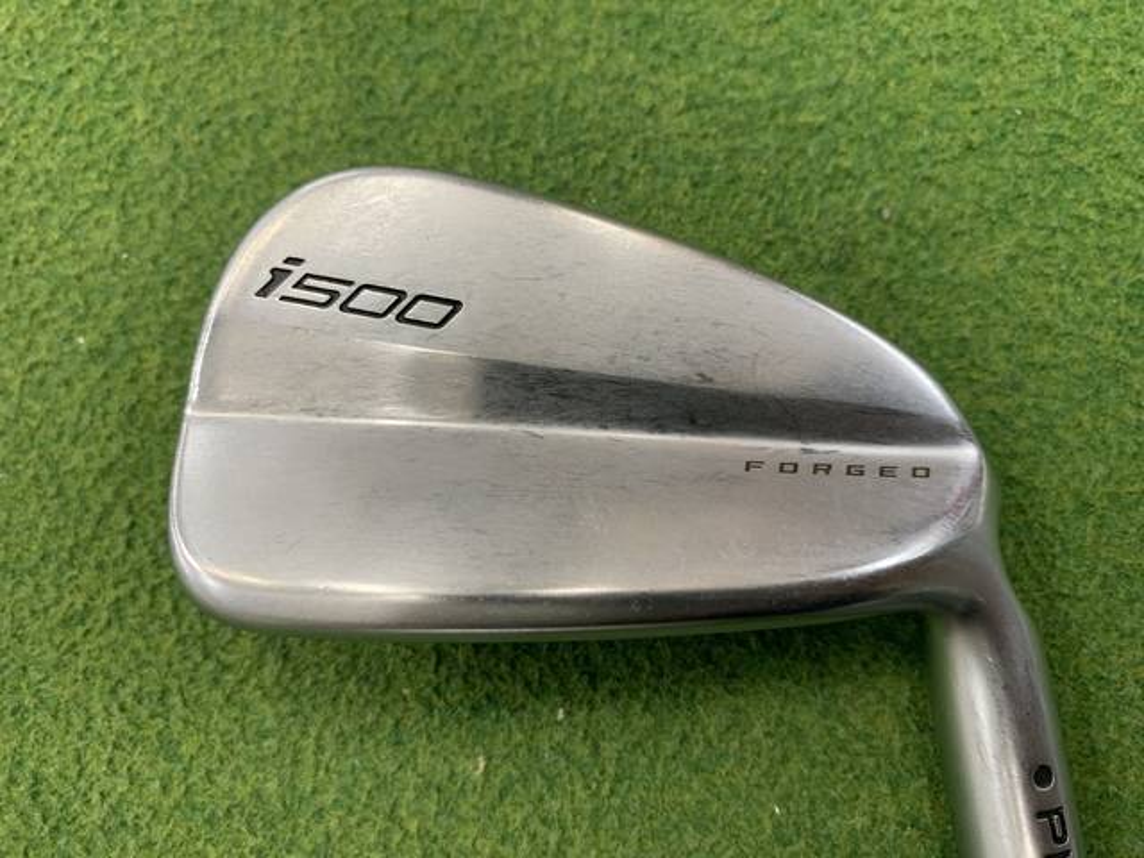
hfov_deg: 67.3
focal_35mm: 26
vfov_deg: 53.1
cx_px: 572
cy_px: 429
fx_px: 859
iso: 100
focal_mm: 4.25
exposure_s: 1/60
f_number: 1.8
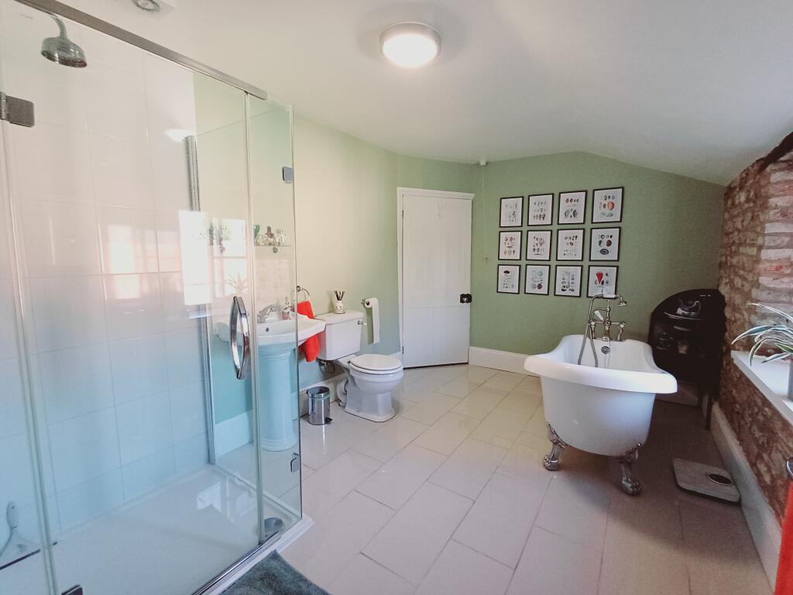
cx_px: 396
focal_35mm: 16
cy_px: 298
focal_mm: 1.64
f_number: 2.2
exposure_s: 1/33
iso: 160
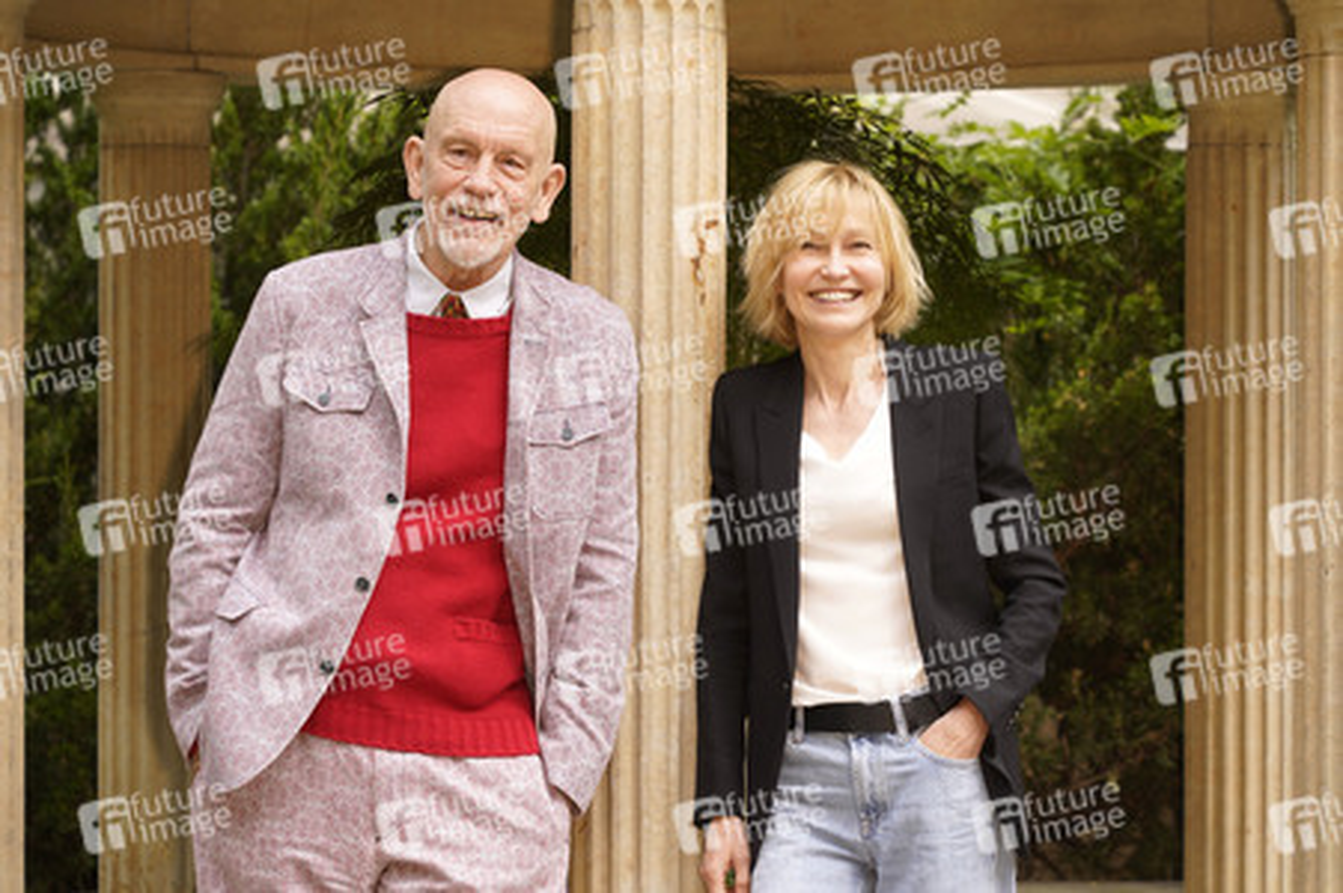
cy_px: 446
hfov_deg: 18.6
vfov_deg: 12.4
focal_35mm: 110
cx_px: 672
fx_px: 4100
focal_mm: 110
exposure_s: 1/160
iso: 100
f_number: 5.6
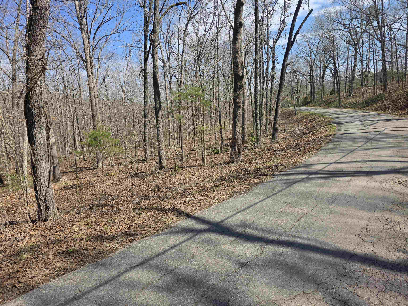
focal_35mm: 23
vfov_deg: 58.9
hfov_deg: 73.9
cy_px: 153
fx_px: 271
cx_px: 204
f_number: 1.7
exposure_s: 1/3372
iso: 80
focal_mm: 6.3
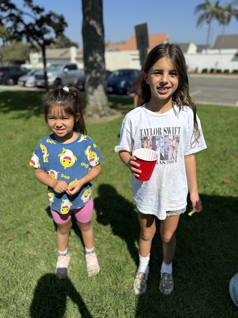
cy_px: 159
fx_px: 220
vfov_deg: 71.6
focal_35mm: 24
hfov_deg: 56.8
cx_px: 119
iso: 80
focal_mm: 6.76
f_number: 1.78
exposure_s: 1/6410
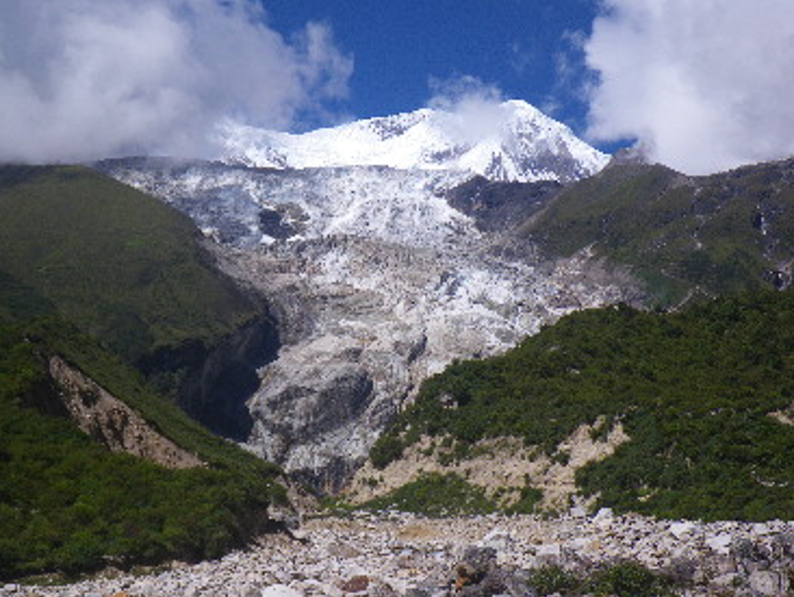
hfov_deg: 29.8
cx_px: 410
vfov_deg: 22.6
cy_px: 295
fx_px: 1492
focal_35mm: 65
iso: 50
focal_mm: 11.1
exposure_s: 1/400
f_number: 5.5
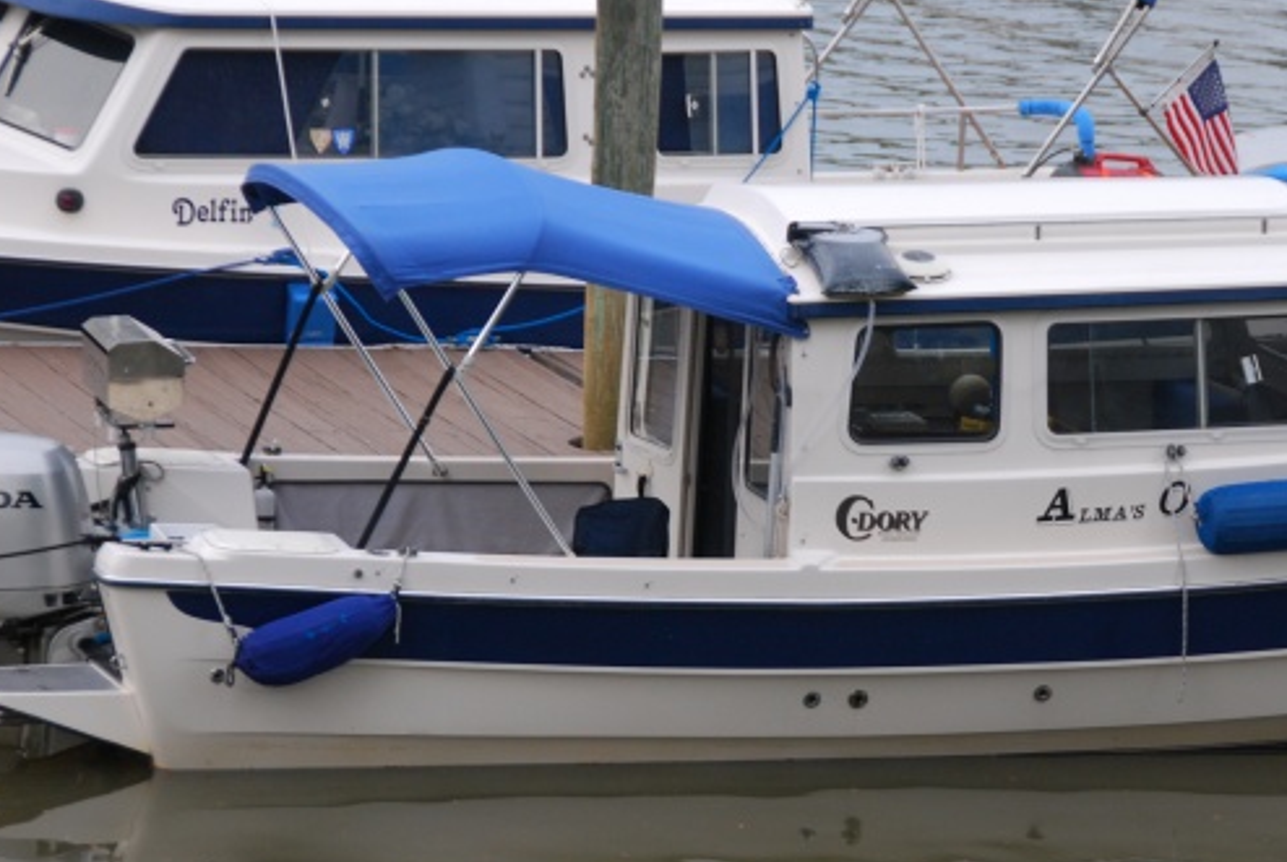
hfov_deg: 8.1
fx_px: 9123
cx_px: 839
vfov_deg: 5.4
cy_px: 508
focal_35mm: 255
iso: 360
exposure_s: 1/125
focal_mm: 105
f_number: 5.6
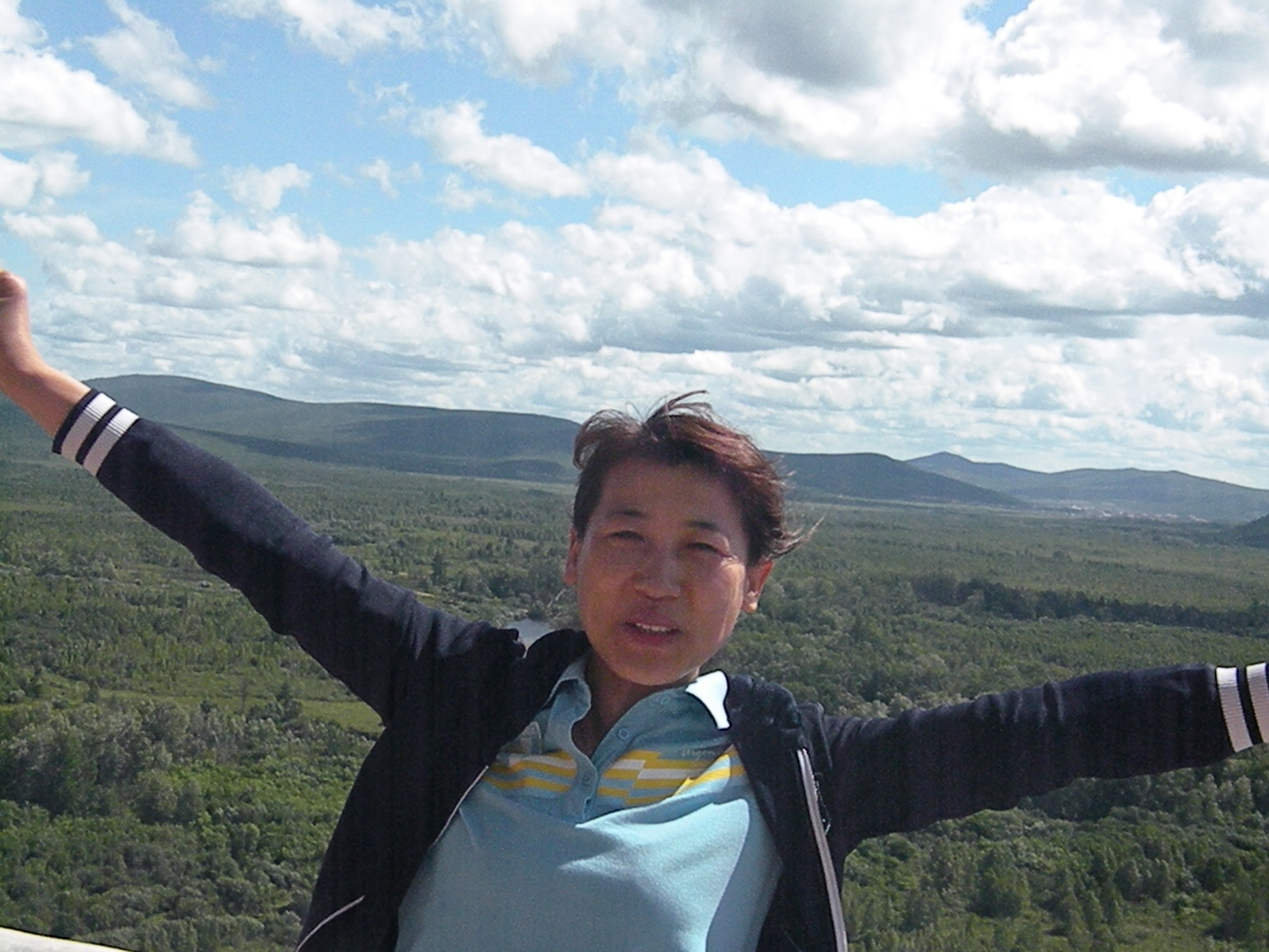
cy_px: 476
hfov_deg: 34.9
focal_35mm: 55
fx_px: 2016
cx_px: 634
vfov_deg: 26.6
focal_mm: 9.8
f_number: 5
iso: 640
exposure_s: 1/4219
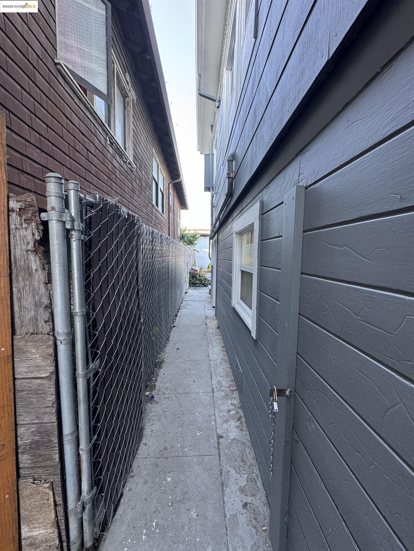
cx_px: 207
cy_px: 276
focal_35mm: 14
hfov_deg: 85.7
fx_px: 223
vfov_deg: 102.1
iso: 160
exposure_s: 1/99
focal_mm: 2.22
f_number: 2.2
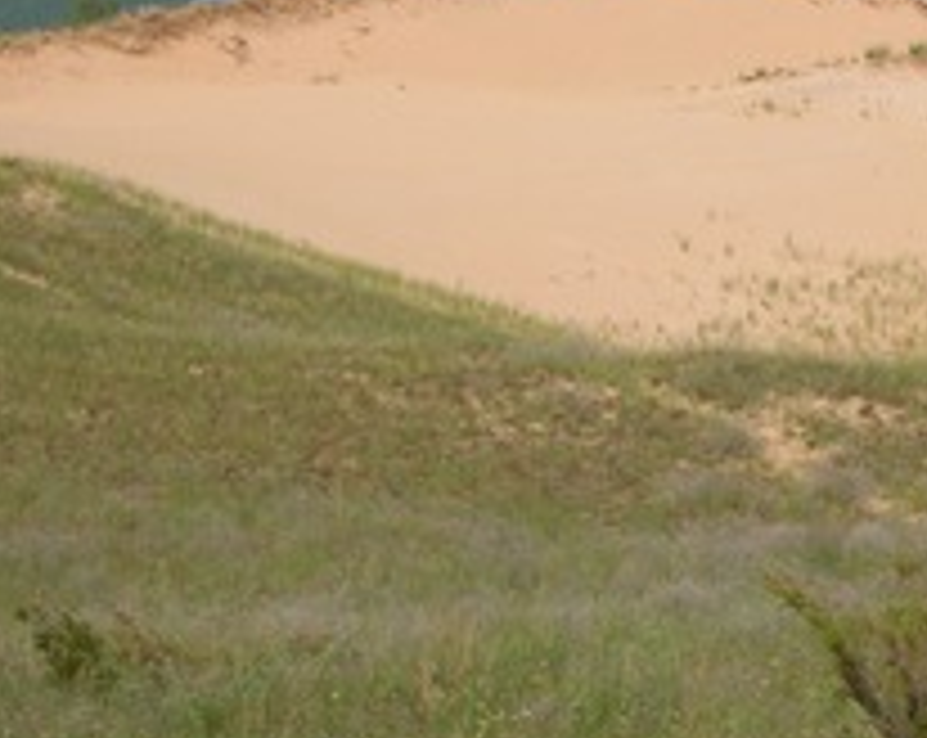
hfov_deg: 7.8
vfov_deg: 6.2
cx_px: 738
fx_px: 6819
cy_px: 279
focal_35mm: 249
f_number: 4.9
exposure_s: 1/387
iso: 50
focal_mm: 17.4
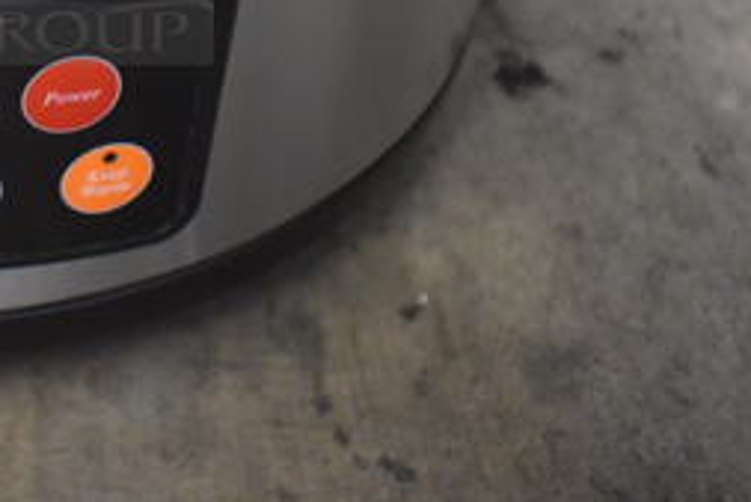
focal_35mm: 65
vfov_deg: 19.8
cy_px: -92
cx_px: -116
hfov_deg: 27.7
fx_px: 1357
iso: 4000
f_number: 3.5
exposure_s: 1/125
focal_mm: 18
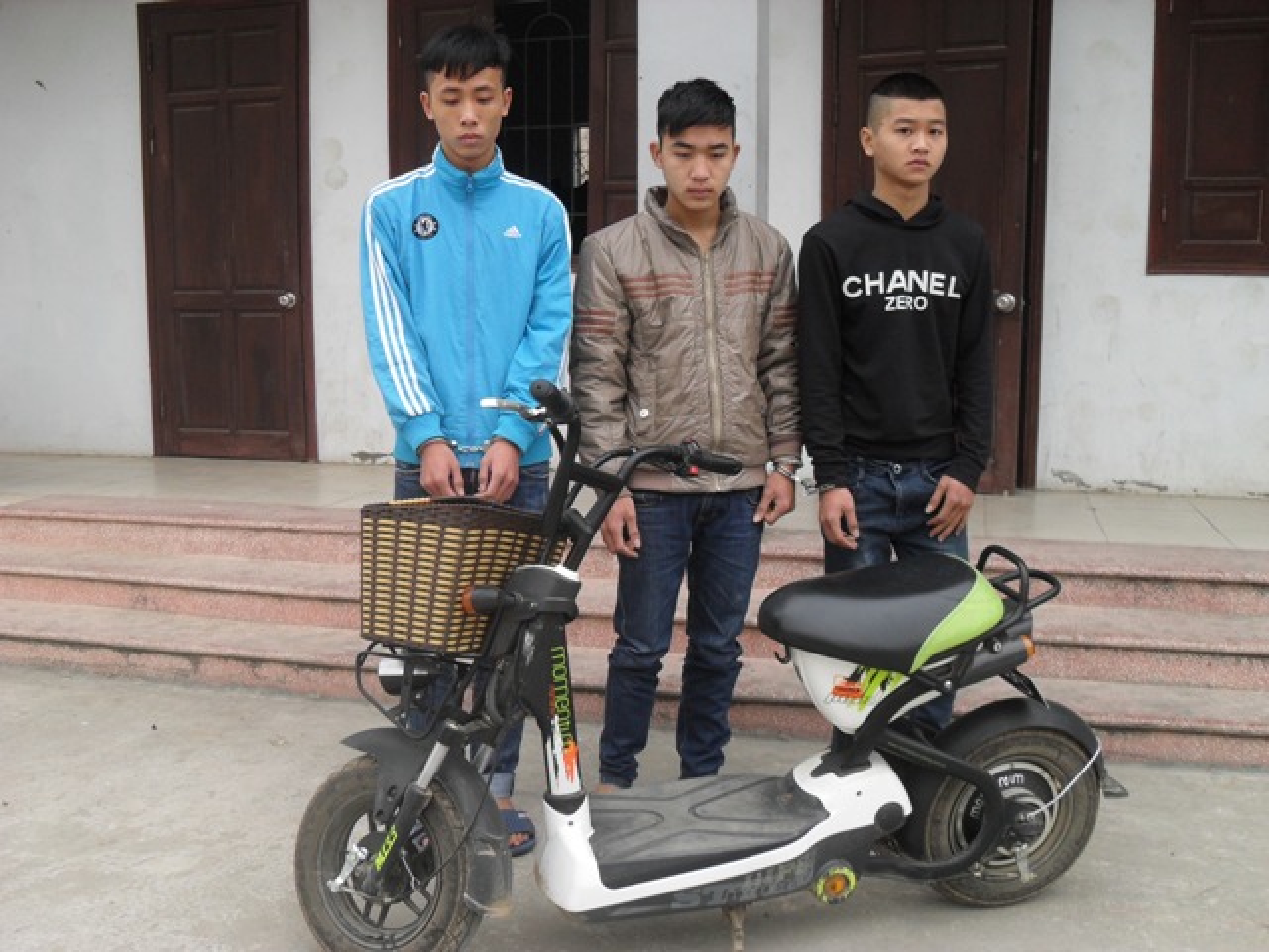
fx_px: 1283
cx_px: 634
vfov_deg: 40.7
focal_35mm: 35
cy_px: 476
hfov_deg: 52.6
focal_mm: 6.2
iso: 100
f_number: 2.8
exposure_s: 1/125
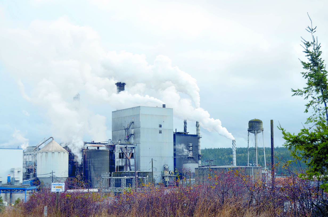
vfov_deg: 25.6
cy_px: 108
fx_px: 477
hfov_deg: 37.9
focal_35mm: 52
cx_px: 164
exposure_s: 1/250
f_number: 8
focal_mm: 35
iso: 200
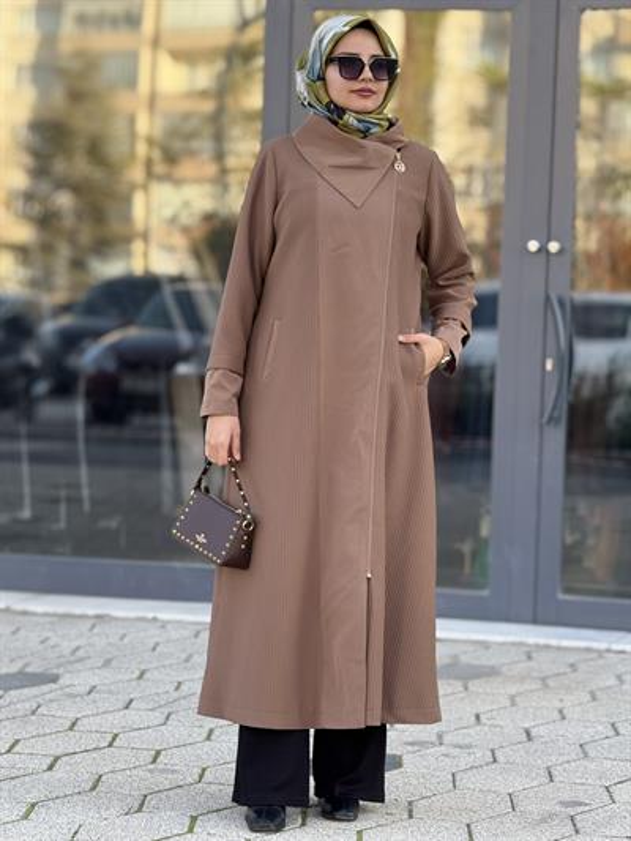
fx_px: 2915
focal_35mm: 120
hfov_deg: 12.4
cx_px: 316
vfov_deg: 16.4
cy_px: 420
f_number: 2.8
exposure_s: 1/121
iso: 64
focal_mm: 15.66
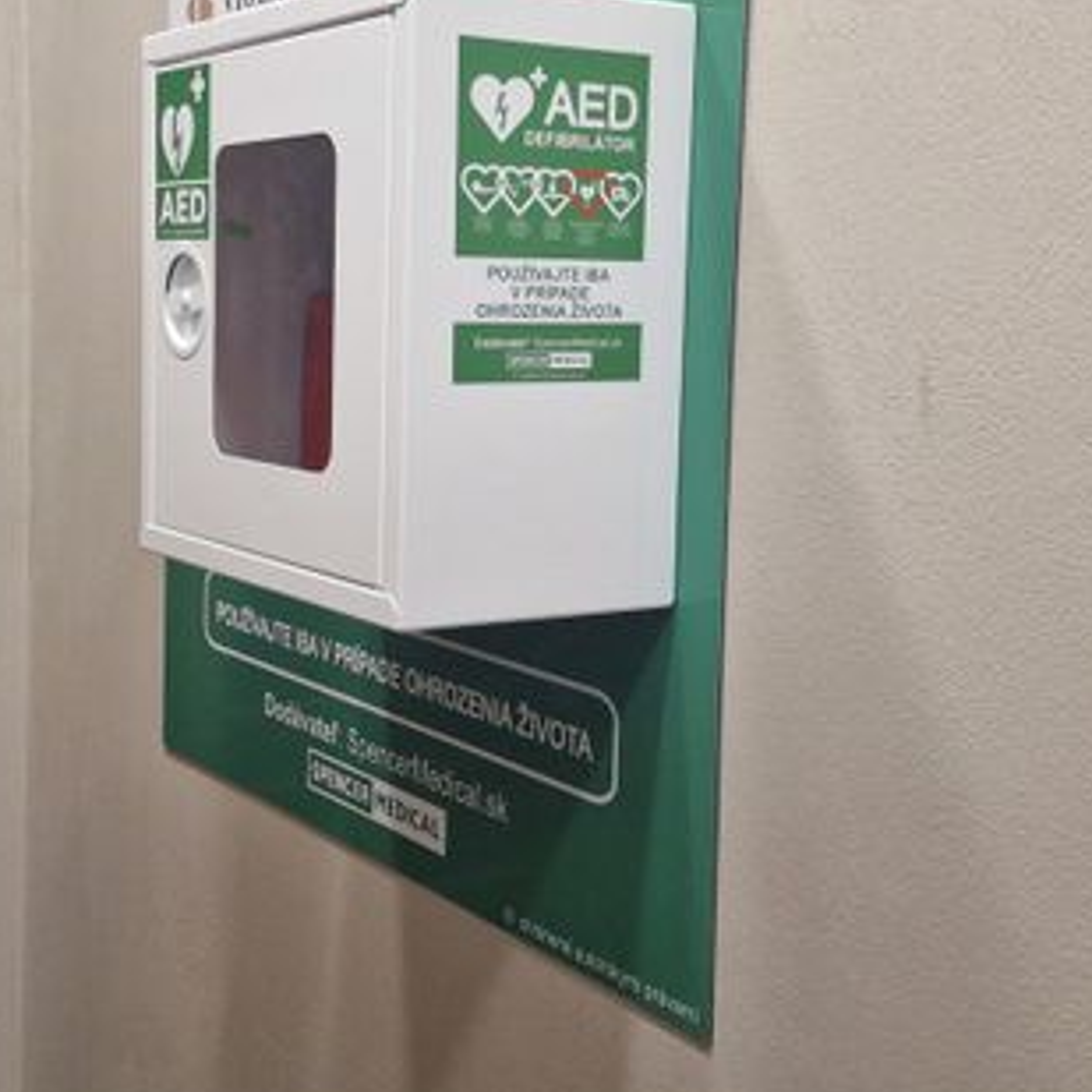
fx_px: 1785
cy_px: 456
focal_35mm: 50
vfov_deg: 33.9
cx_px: 445
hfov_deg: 33.9
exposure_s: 1/50
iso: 800
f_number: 1.8
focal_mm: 6.4
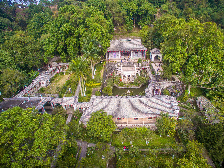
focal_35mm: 21
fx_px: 136
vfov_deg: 63.4
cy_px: 80
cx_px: 117
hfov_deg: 78.9
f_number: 2.8
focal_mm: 3.61
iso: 100
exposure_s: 1/320
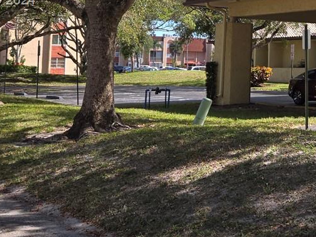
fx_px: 666
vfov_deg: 19.6
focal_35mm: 73
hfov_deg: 25.0
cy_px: 1
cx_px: 337
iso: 25
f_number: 1.8
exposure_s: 1/1002
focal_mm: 5.4
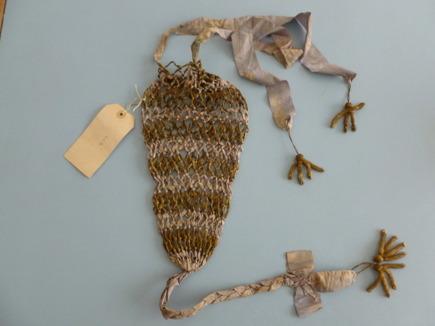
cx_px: 218
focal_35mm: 28
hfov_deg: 63.4
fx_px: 352
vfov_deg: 49.7
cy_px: 163
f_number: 3.3
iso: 400
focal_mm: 5
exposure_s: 1/6
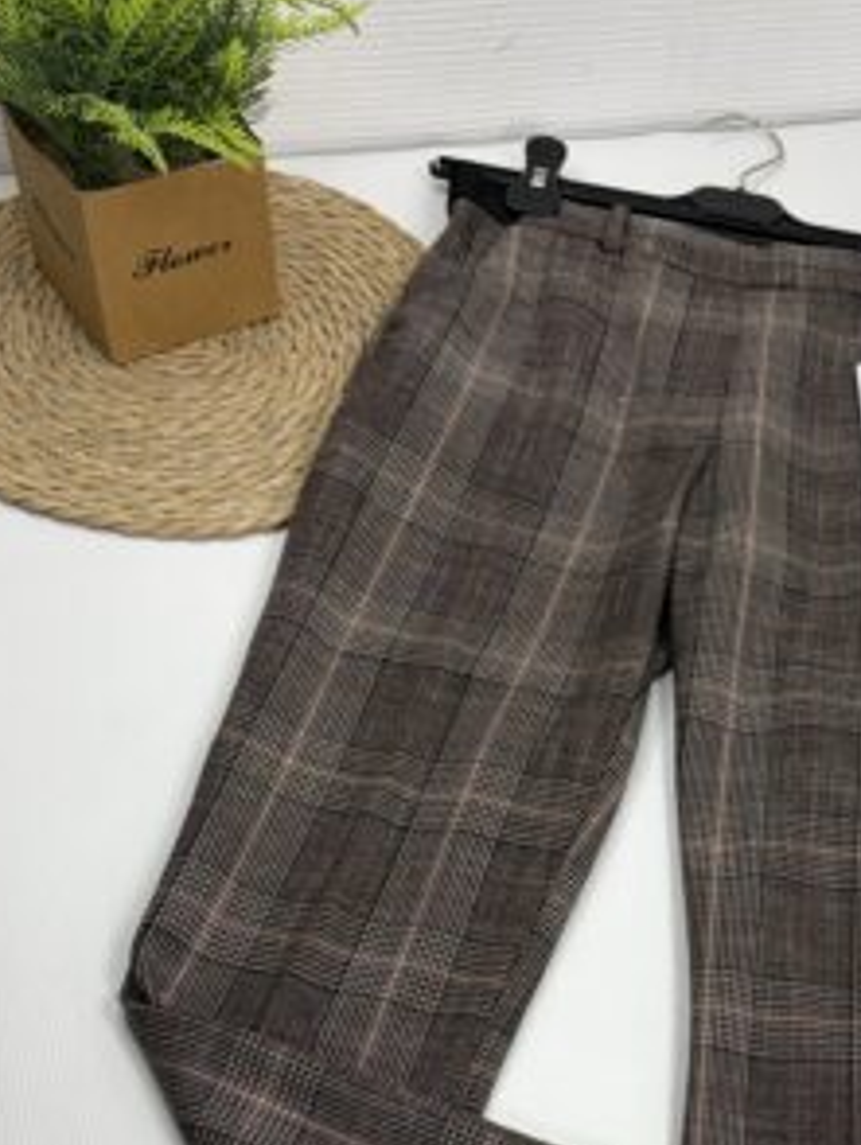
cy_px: 974
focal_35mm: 53
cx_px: 697
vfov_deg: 34.6
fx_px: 1755
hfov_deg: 27.0
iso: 50
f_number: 1.6
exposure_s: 1/328
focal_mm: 5.96
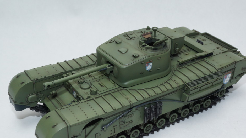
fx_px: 382
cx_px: 130
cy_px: 83
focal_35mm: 59
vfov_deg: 20.5
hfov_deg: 35.7
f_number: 18
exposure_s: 1/100
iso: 400
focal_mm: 35
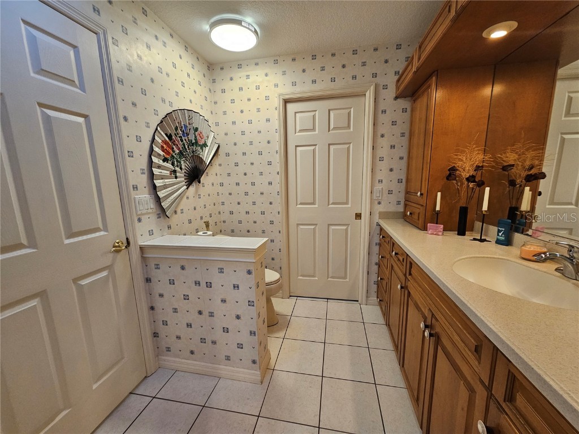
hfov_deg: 106.2
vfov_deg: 89.9
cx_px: 290
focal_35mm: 13
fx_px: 217
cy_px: 217
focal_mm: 2.2
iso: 200
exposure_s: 1/60
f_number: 2.2
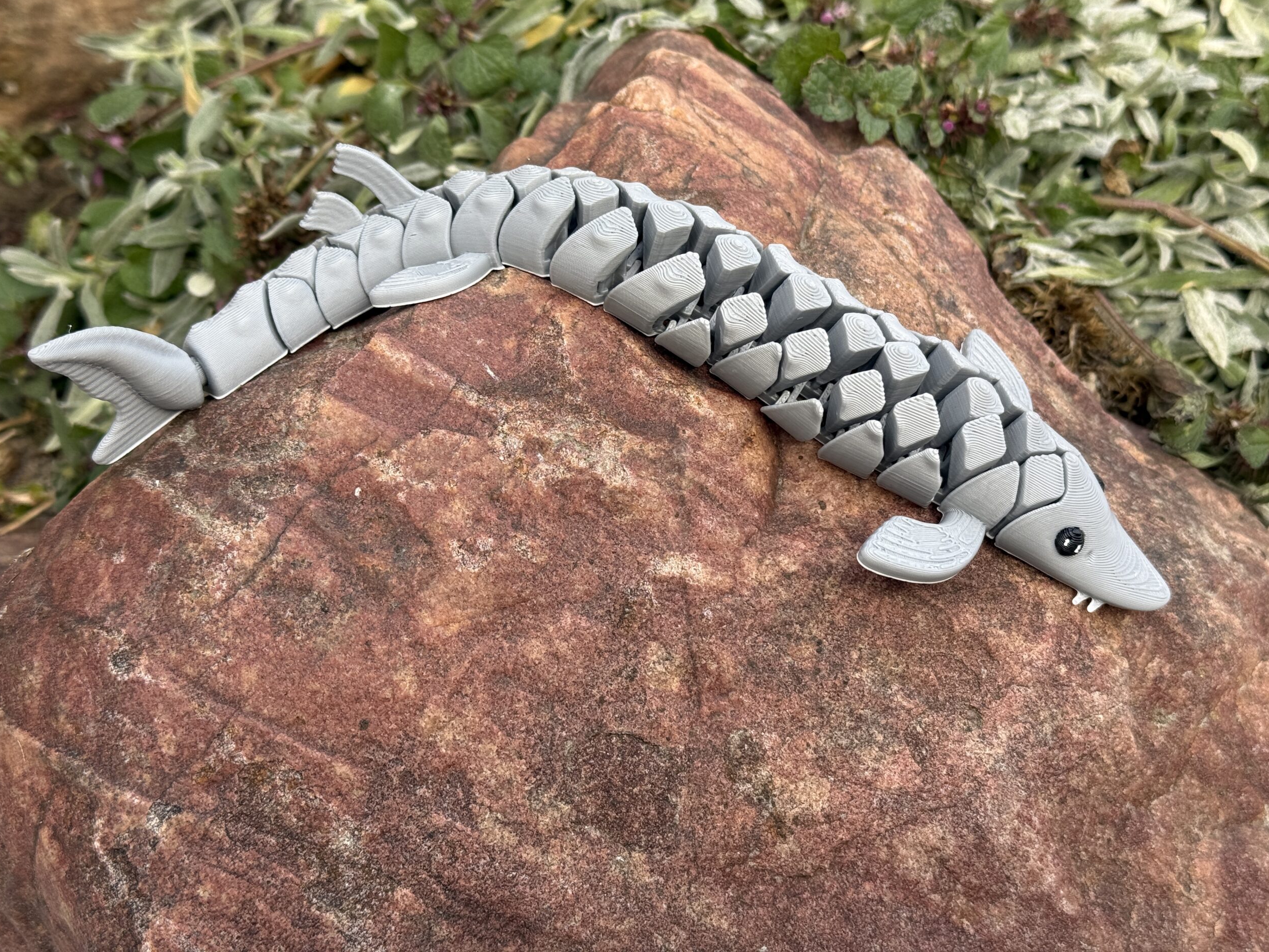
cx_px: 633
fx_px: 1796
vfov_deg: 29.7
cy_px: 467
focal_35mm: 49
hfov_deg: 38.9
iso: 64
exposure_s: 1/538
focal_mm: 6.76
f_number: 1.78
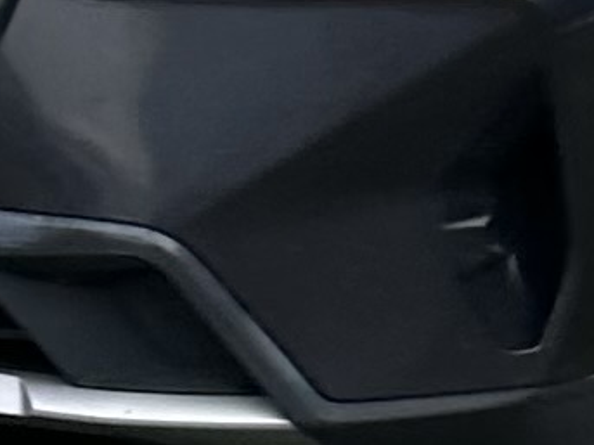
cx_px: 353
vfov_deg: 12.1
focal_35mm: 116
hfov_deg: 17.0
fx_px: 1990
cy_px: -260
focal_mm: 6.86
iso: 125
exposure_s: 1/121
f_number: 1.78
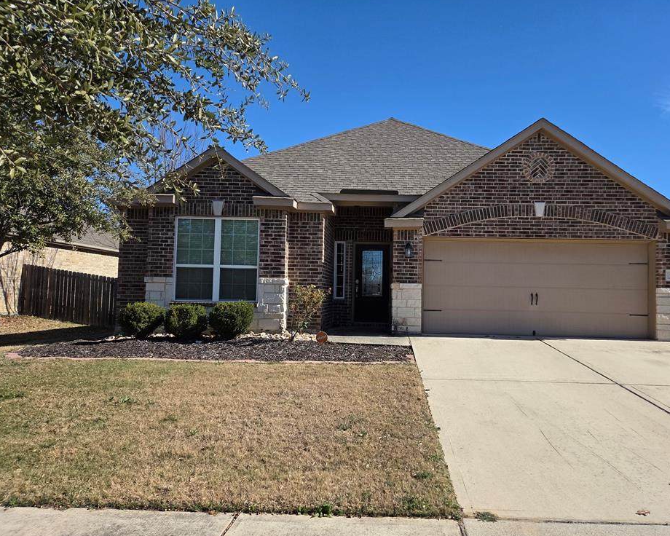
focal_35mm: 25
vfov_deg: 56.8
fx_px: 496
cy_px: 272
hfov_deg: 67.9
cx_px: 370
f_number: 1.8
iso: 80
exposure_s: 1/5261
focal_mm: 5.4
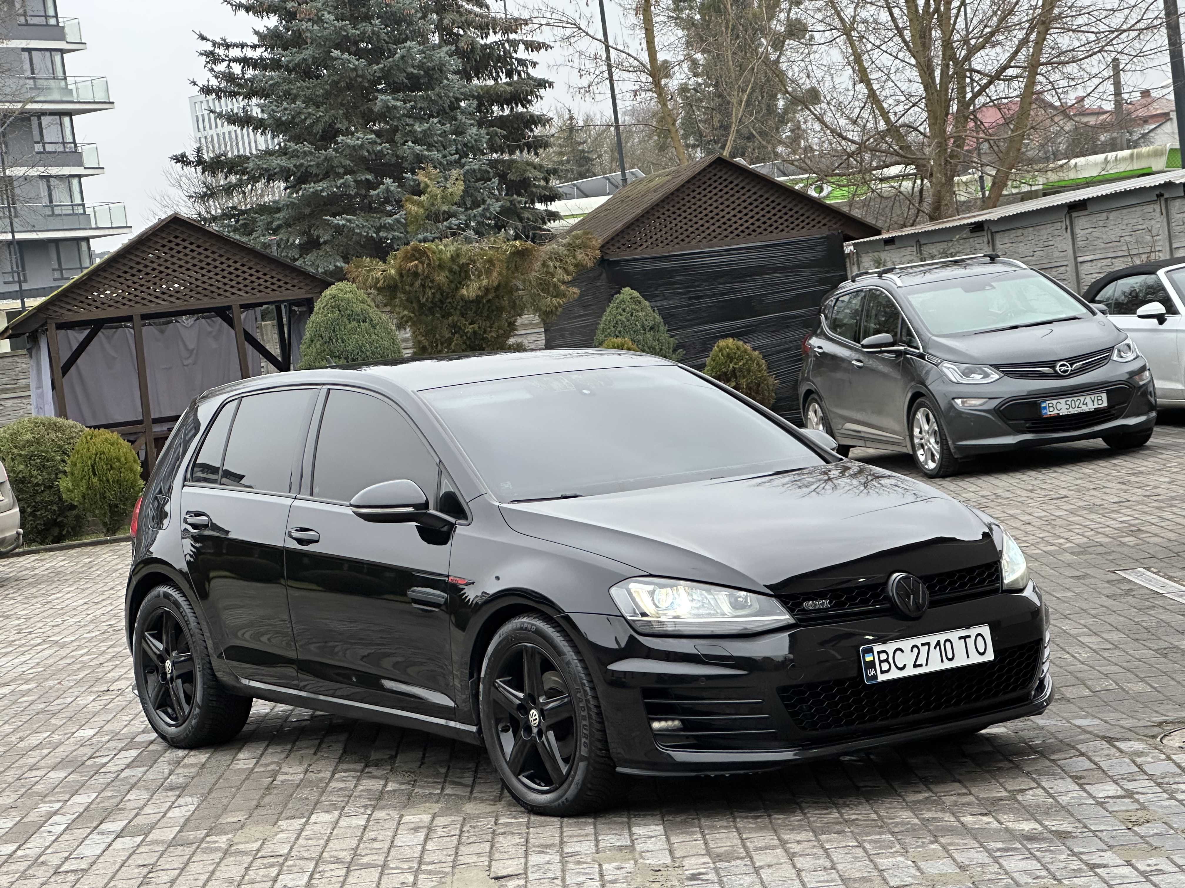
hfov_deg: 25.3
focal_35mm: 77
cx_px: 592
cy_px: 444
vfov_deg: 19.1
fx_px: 2636
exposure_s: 1/99
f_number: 2.8
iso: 125
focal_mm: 9
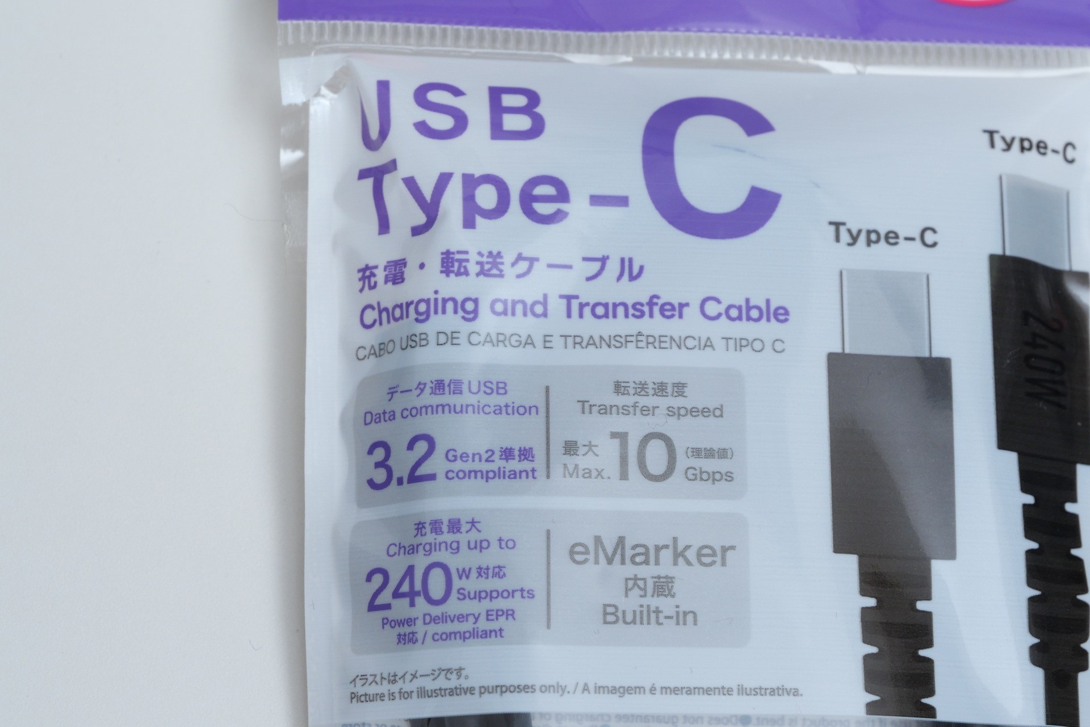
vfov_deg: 11.8
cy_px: 364
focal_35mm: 116
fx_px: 3512
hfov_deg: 17.6
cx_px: 545
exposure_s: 1/60
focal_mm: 56
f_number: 8
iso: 400
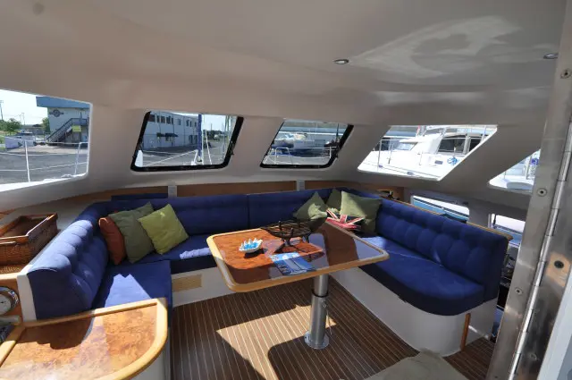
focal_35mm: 15
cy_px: 190
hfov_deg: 100.5
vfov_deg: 77.2
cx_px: 286
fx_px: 238
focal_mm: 10
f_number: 6.3
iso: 200
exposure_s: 1/160
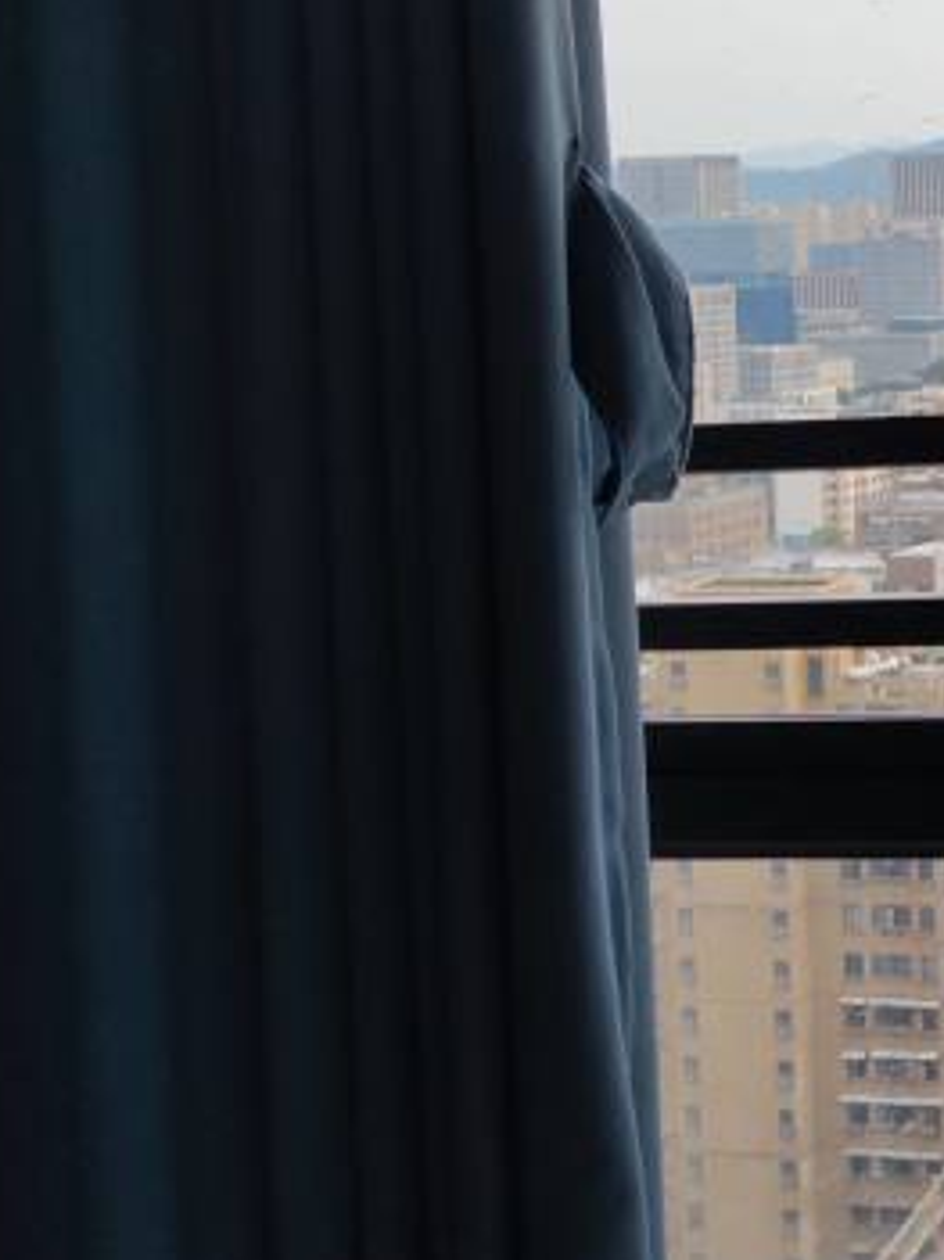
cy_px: 296
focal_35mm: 73
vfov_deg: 26.3
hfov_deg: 18.1
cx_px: 1382
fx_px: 2656
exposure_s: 1/916
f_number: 1.69
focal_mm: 6.72
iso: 50
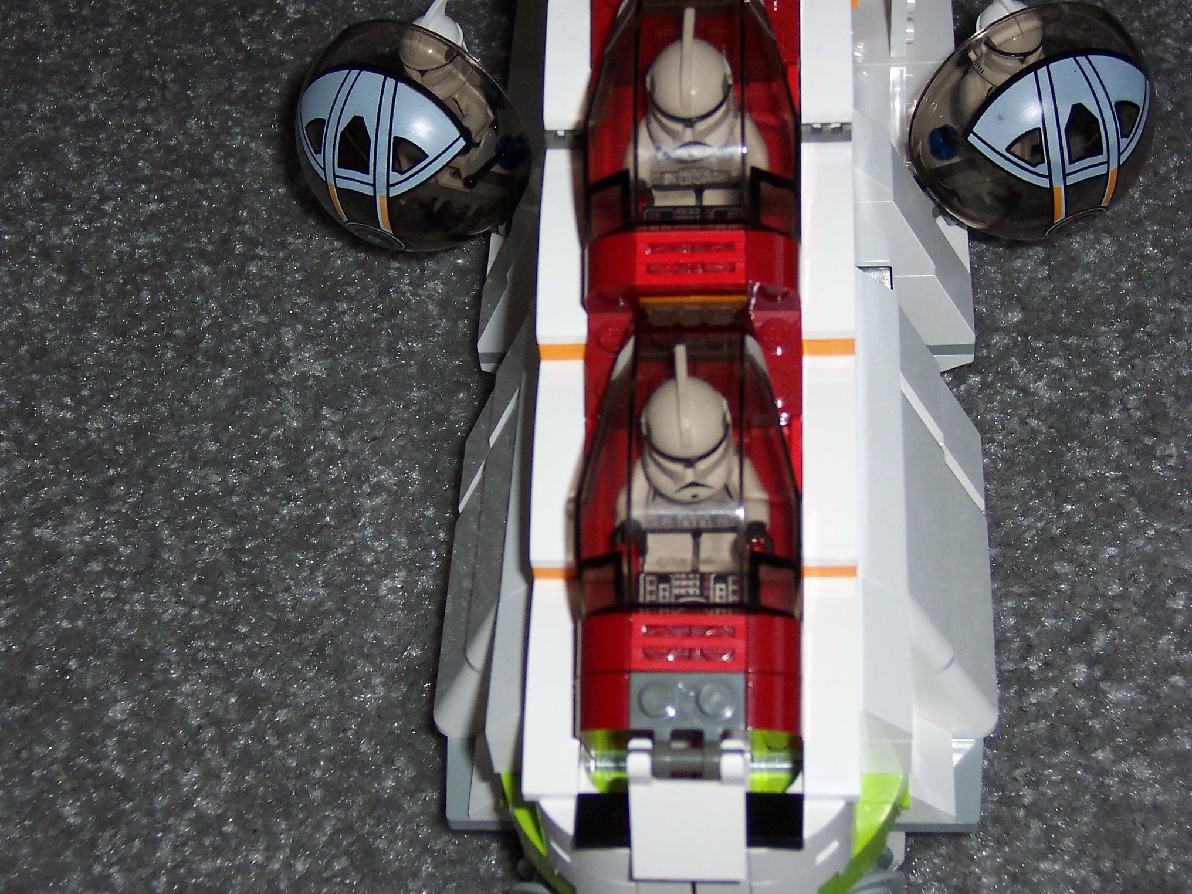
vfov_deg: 17.8
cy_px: 447
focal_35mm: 83
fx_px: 2858
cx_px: 596
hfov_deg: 23.6
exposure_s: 1/90
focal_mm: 12.8
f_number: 4
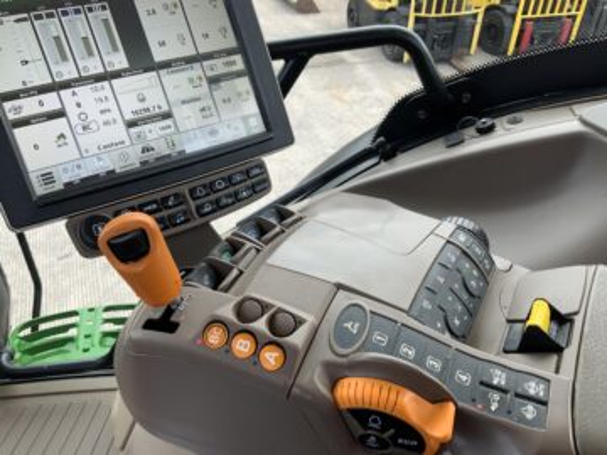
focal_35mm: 29
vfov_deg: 48.2
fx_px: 509
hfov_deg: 61.7
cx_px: 304
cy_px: 228
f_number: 1.8
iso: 16
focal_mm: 3
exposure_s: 1/123
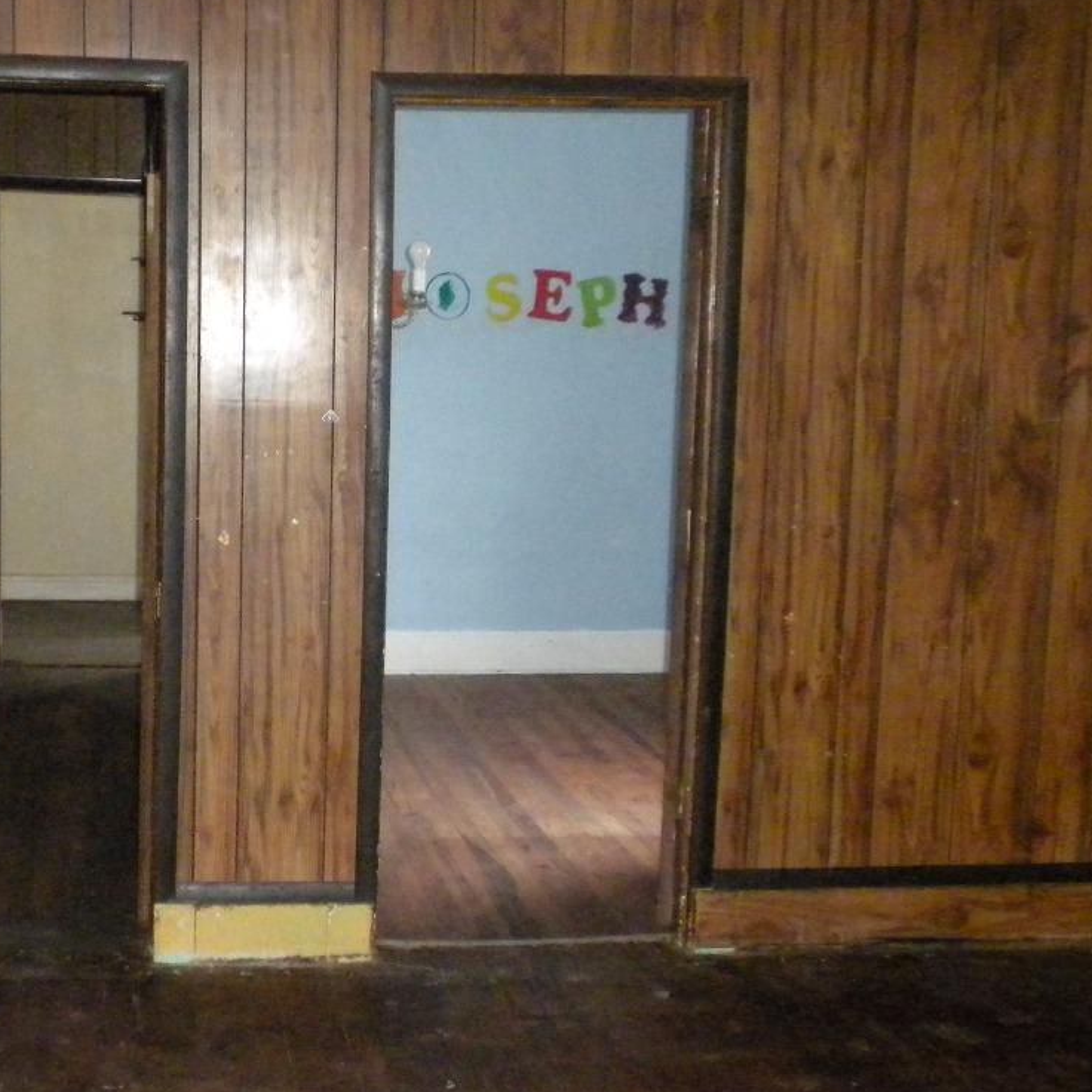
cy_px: 641
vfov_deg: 26.8
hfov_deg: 26.7
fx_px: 2284
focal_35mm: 64
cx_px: 343
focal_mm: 6.6
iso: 800
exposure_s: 1/30
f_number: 3.5
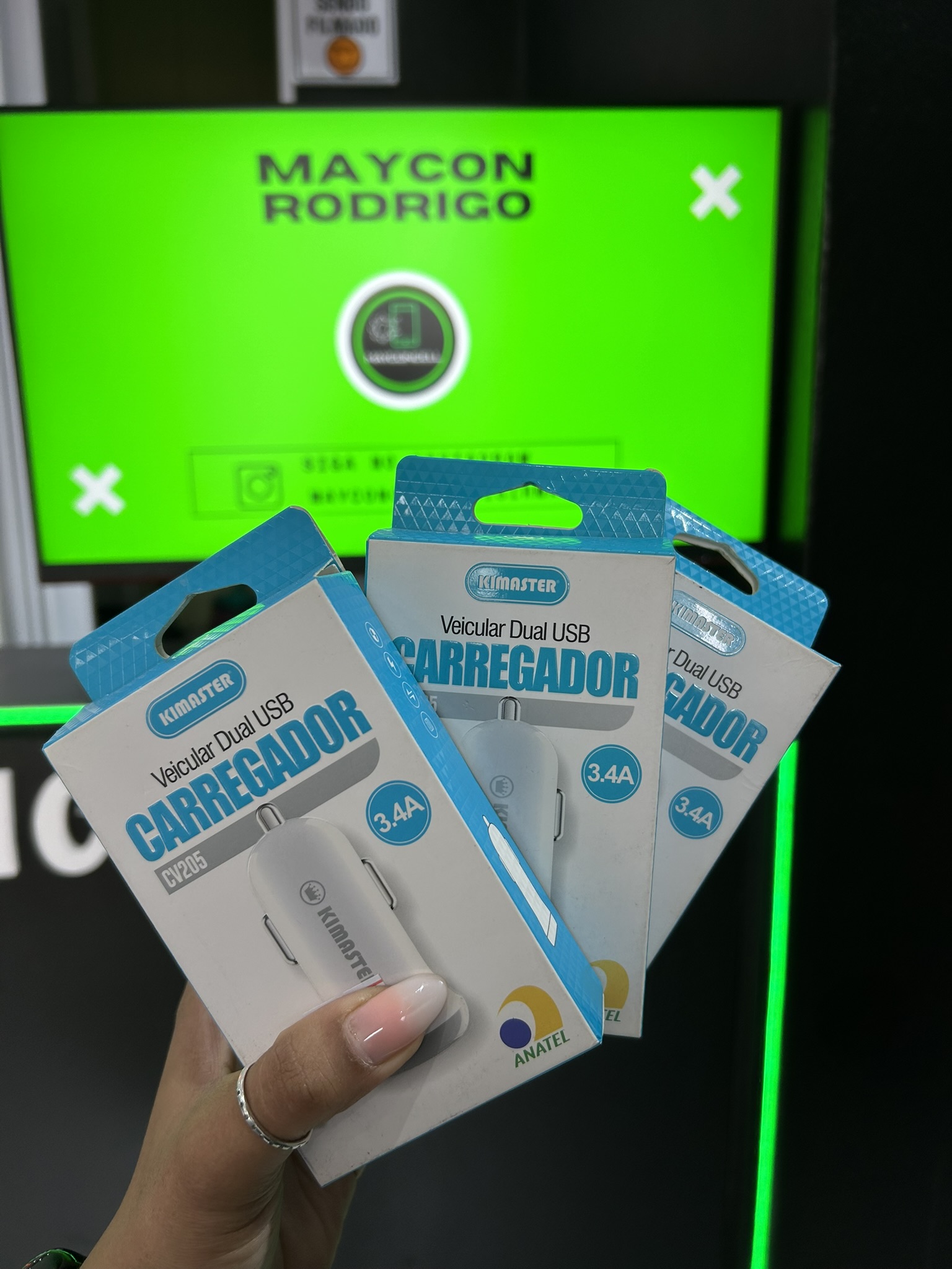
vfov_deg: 67.3
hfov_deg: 53.1
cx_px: 476
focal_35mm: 26
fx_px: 953
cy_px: 634
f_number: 1.5
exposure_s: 1/121
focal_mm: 5.7
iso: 50
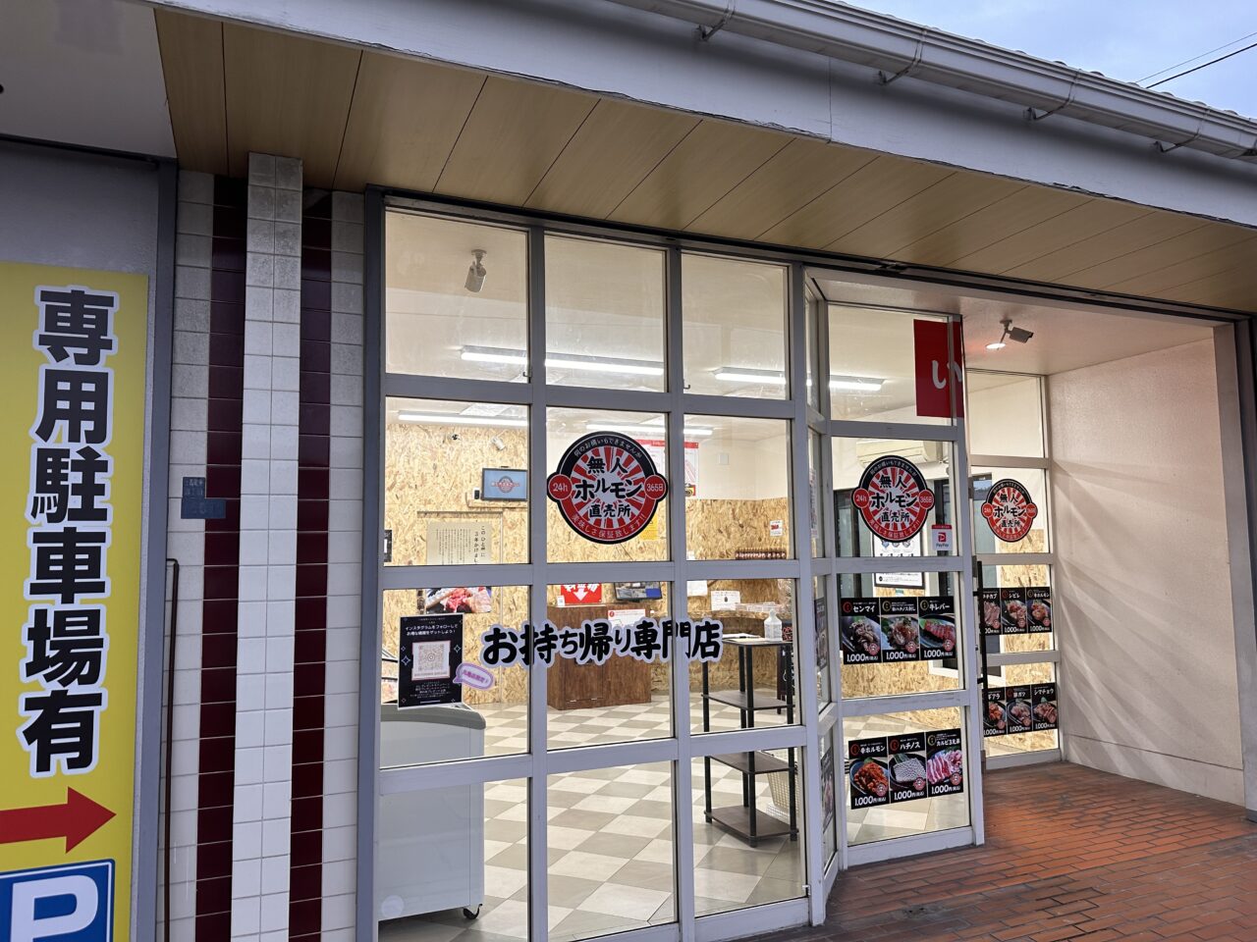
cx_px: 628
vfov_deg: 56.8
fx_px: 872
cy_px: 471
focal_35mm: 24
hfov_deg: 71.6
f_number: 1.78
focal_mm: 6.86
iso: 125
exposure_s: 1/121
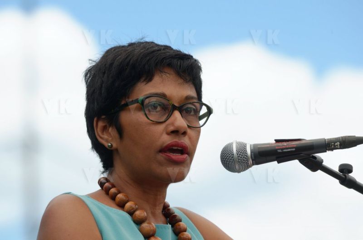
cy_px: 120
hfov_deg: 6.9
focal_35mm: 300
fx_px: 3019
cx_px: 182
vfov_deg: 4.6
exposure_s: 1/500
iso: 100
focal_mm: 200
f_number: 4.5
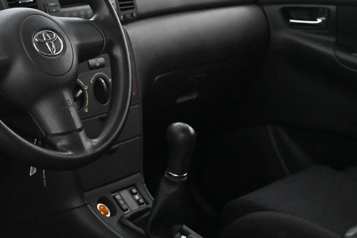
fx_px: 1021
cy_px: 44
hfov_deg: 19.7
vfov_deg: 13.2
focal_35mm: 103
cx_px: 87
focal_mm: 42
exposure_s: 1/60
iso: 12800
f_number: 5.6
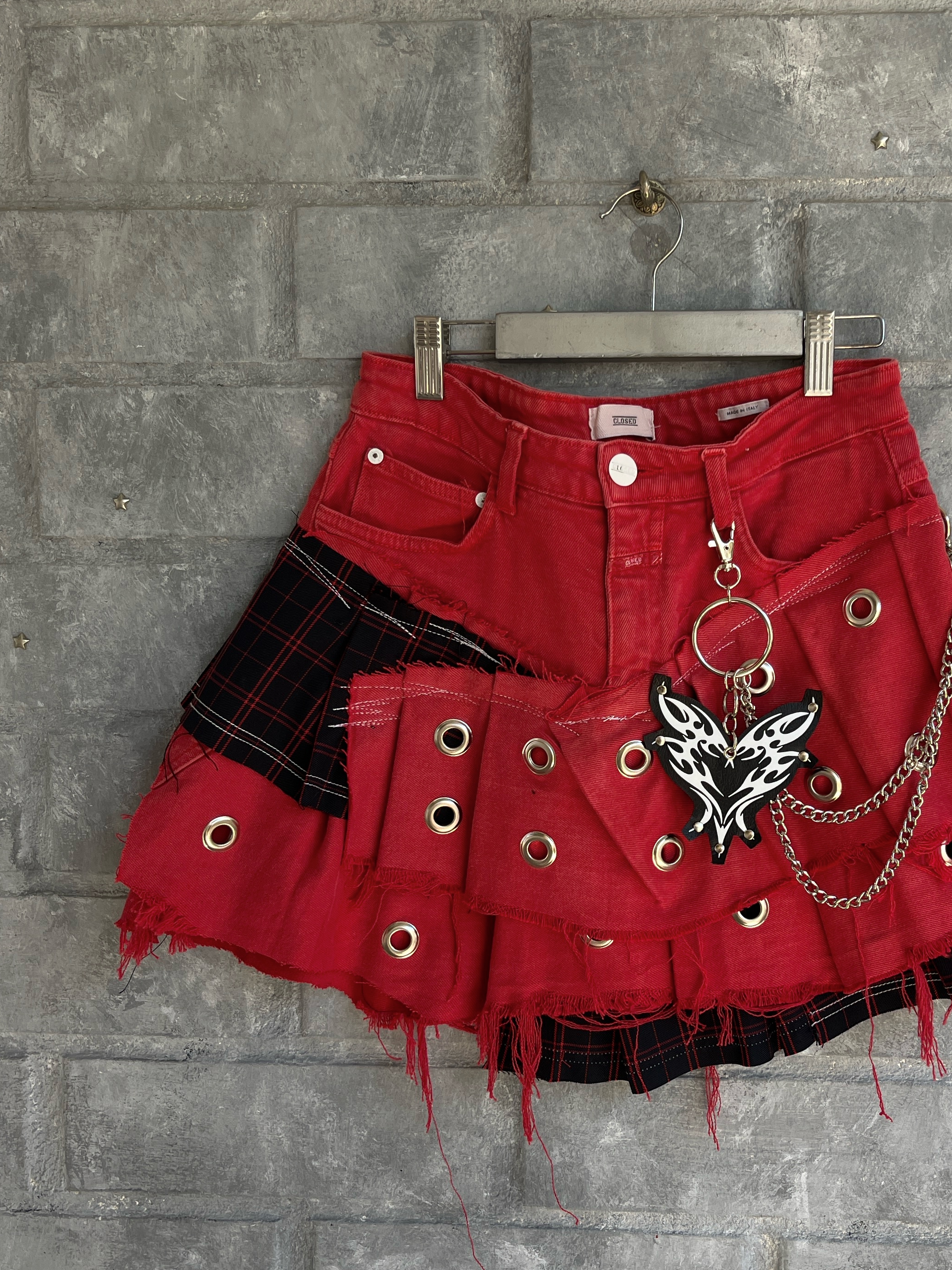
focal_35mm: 38
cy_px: 691
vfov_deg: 48.9
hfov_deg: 37.3
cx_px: 632
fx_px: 1394
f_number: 1.6
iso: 40
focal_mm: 5.1
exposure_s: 1/240
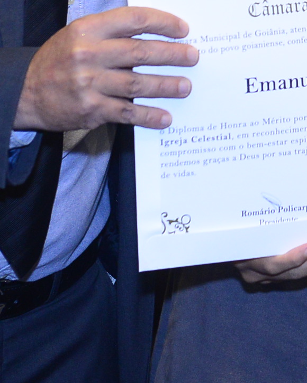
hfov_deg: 7.0
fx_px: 2476
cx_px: 373
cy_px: -146
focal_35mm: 218
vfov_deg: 8.7
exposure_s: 1/125
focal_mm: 56
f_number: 5.6
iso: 2500
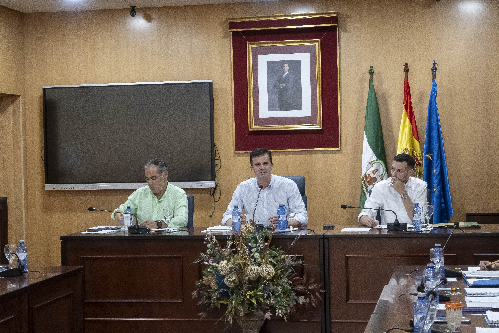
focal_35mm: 76
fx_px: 1053
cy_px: 168
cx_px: 249
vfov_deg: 17.9
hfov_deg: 26.7
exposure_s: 1/125
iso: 5600
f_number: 6.3
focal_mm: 50
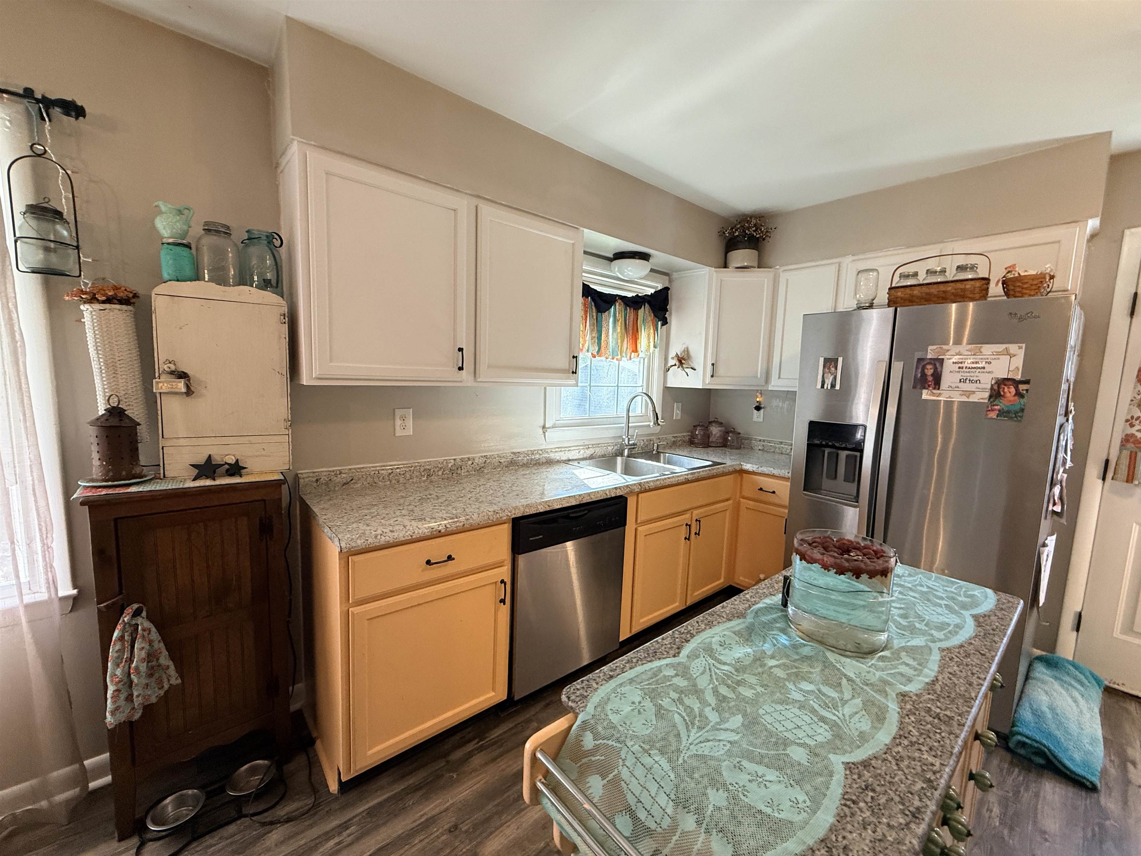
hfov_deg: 102.1
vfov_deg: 85.7
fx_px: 461
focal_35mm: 14
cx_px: 570
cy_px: 428
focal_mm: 2.22
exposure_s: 1/120
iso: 320
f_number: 2.2
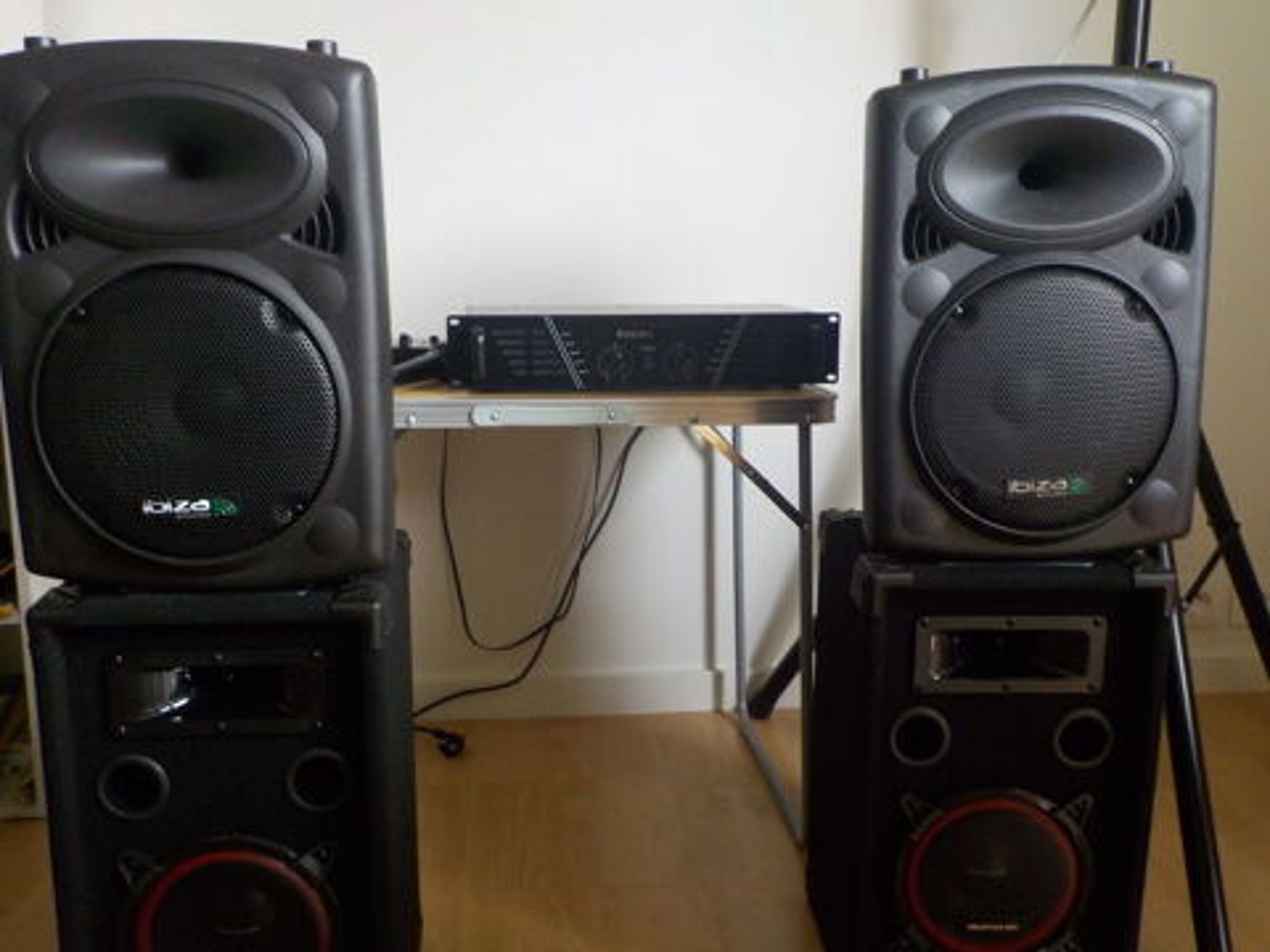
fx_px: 1101
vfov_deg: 46.8
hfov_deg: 60.0
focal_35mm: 30
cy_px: 476
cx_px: 635
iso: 280
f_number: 3.3
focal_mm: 4.1
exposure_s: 1/30
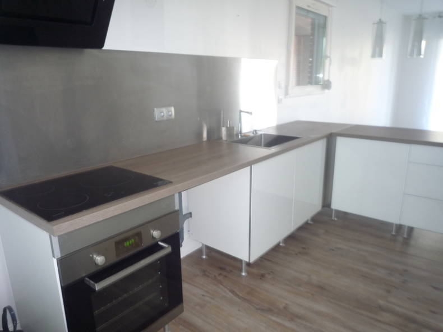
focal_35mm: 25
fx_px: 320
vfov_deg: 54.9
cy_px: 166
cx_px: 222
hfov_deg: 69.4
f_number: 2.8
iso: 125
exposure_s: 1/4
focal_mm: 4.4
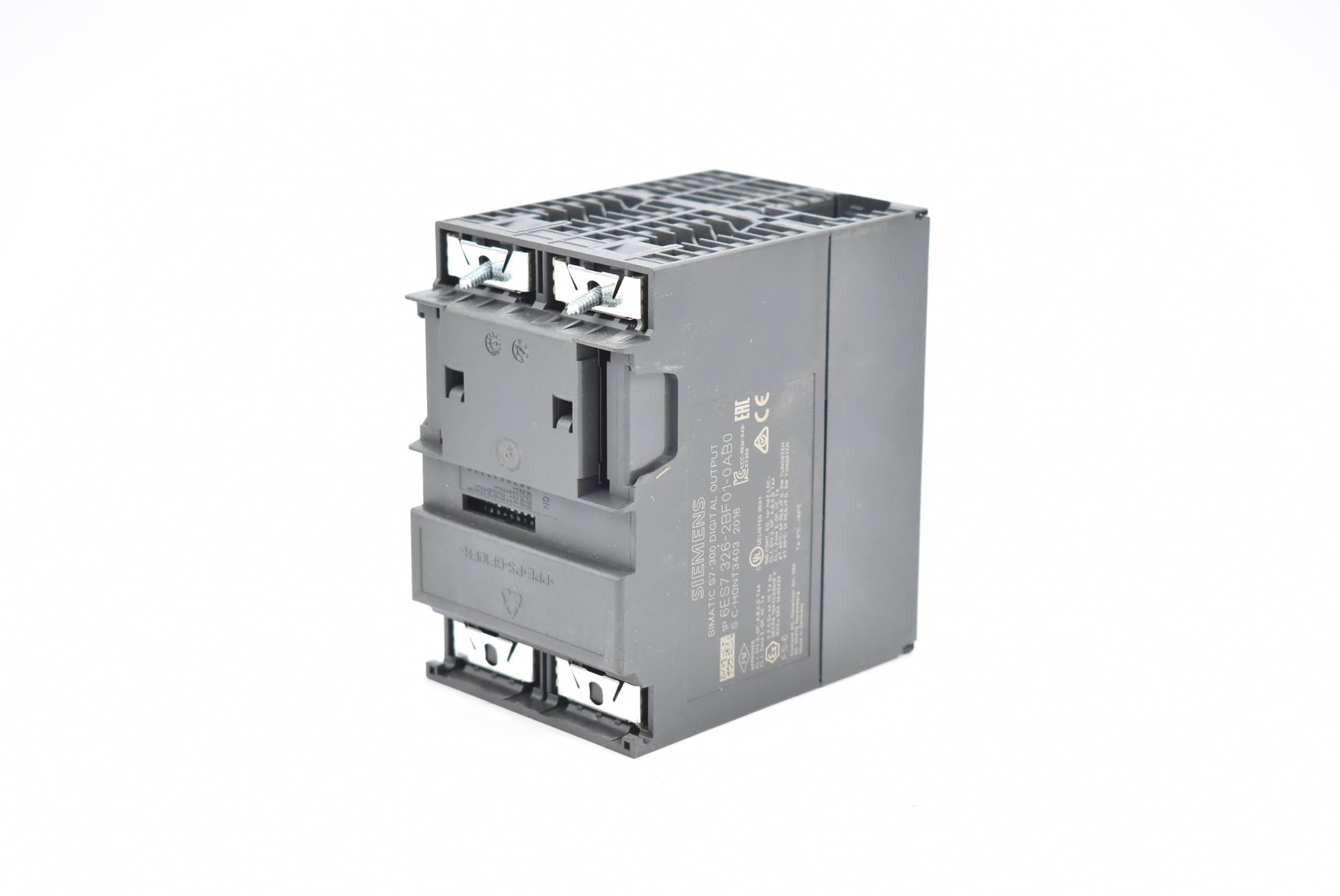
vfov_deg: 19.0
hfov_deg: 28.1
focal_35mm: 72
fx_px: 2682
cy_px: 448
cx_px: 670
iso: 900
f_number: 5.3
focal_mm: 48
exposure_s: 1/80
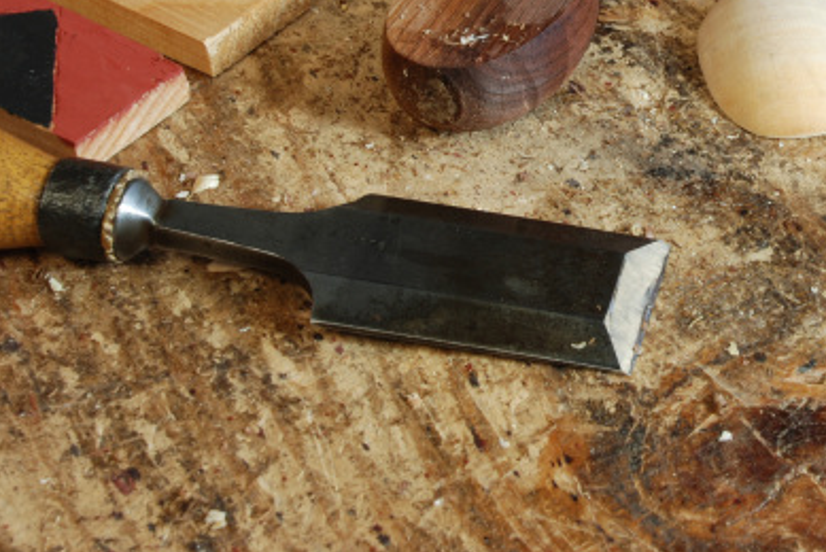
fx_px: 2480
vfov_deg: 12.6
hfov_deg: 18.7
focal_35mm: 108
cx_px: 688
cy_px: 58
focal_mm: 40
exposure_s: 1/1.3
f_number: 16
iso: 160
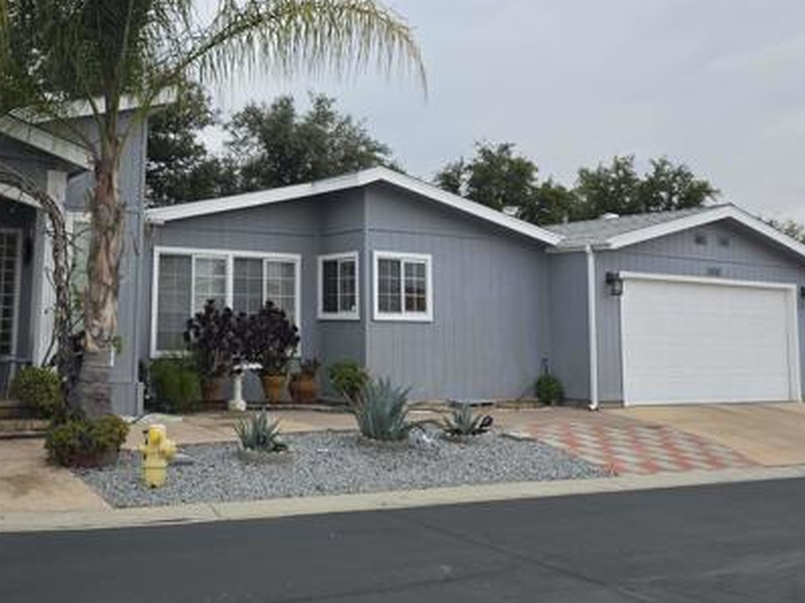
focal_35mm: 37
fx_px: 860
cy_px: 221
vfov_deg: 38.3
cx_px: 247
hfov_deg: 49.0
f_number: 1.7
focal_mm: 6.3
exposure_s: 1/3455
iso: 80
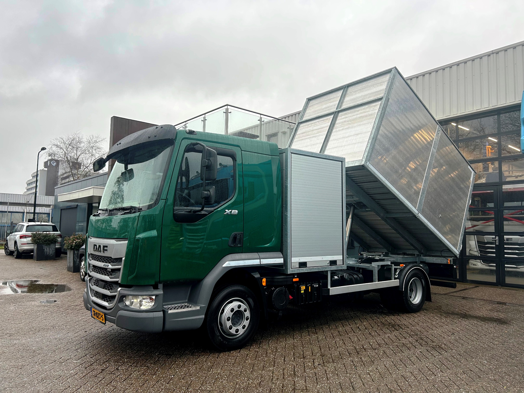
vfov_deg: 53.1
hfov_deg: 67.3
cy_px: 196
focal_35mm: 26
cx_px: 262
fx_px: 394
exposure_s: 1/552
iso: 50
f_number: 1.5
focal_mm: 5.7
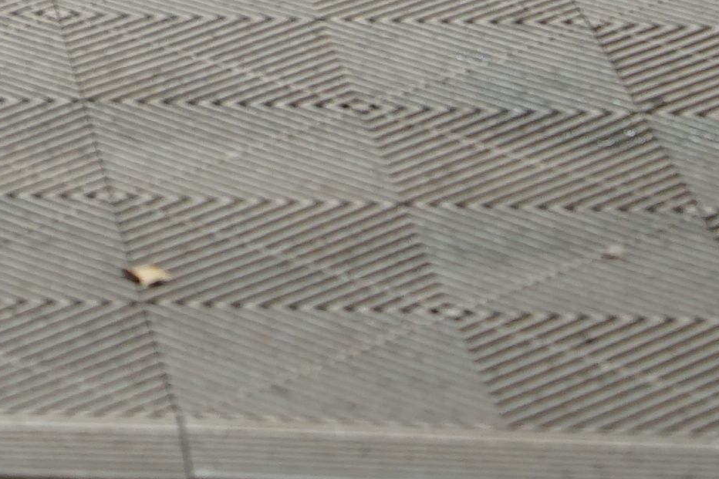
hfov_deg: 7.4
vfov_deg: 4.9
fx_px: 5271
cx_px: -804
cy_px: -1001
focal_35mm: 264
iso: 500
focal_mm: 41
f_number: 3.2
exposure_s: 1/30
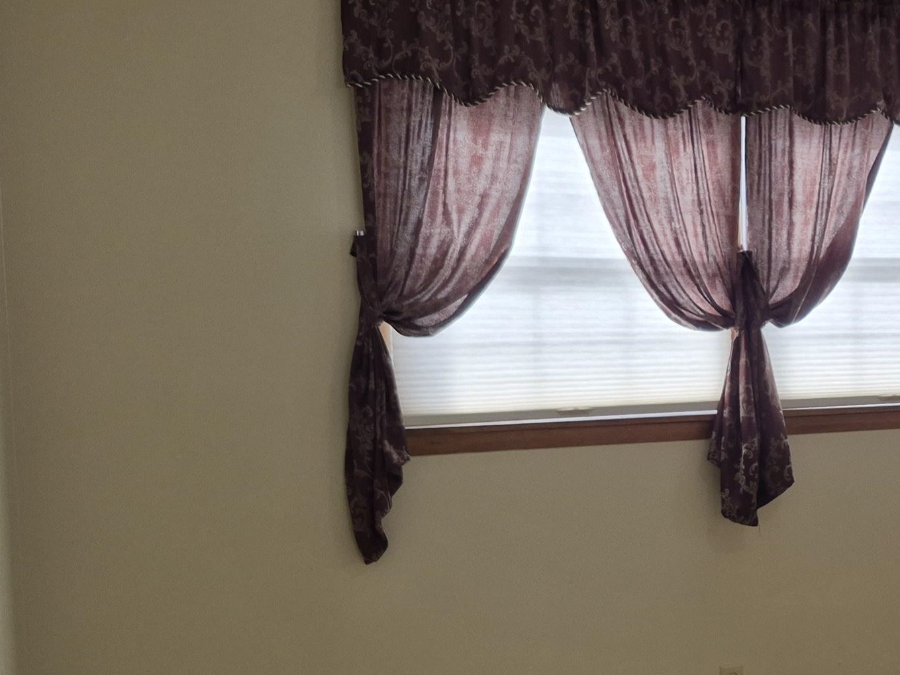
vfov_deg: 27.9
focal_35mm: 52
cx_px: 867
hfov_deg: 34.1
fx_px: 1352
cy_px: 427
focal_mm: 5.4
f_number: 1.8
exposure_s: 1/120
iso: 80
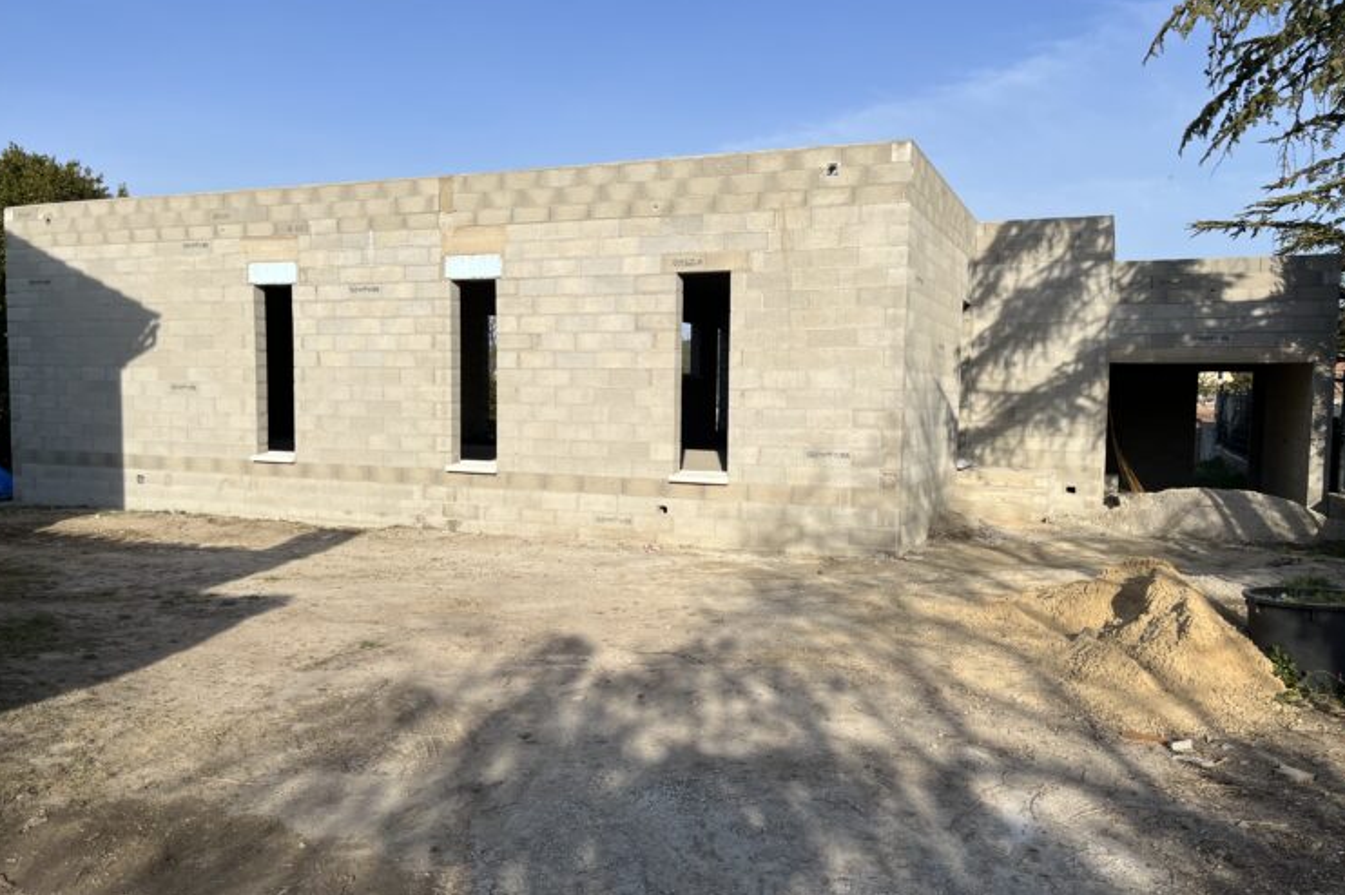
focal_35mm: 28
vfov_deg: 46.3
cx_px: 674
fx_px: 1046
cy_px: 467
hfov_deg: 65.5
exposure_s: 1/5076
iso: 50
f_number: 1.6
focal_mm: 5.1
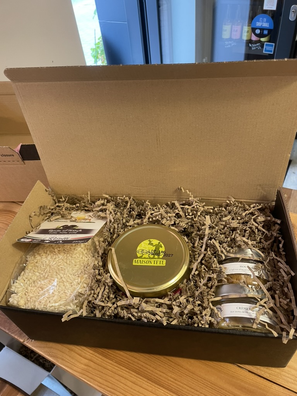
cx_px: 148
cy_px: 198
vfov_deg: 67.3
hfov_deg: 53.1
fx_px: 297
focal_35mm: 26
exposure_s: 1/50
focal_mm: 4.2
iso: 125
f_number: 1.6
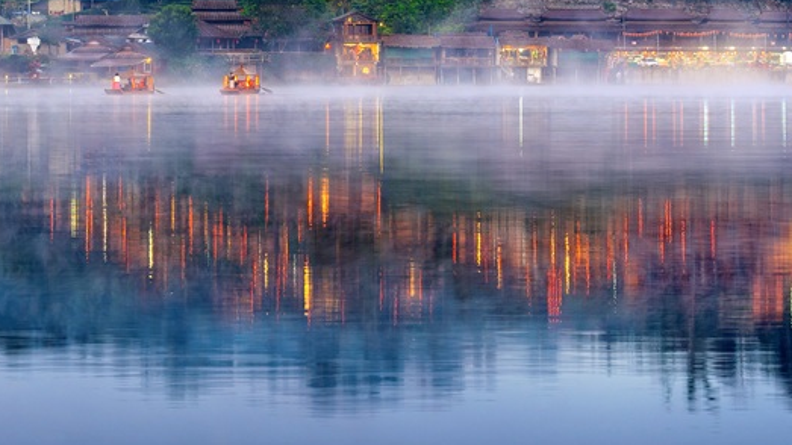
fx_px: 2037
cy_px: 70
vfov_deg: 12.4
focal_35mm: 97
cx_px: 268
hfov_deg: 21.9
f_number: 5.6
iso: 100
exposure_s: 1/1.25
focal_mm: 44
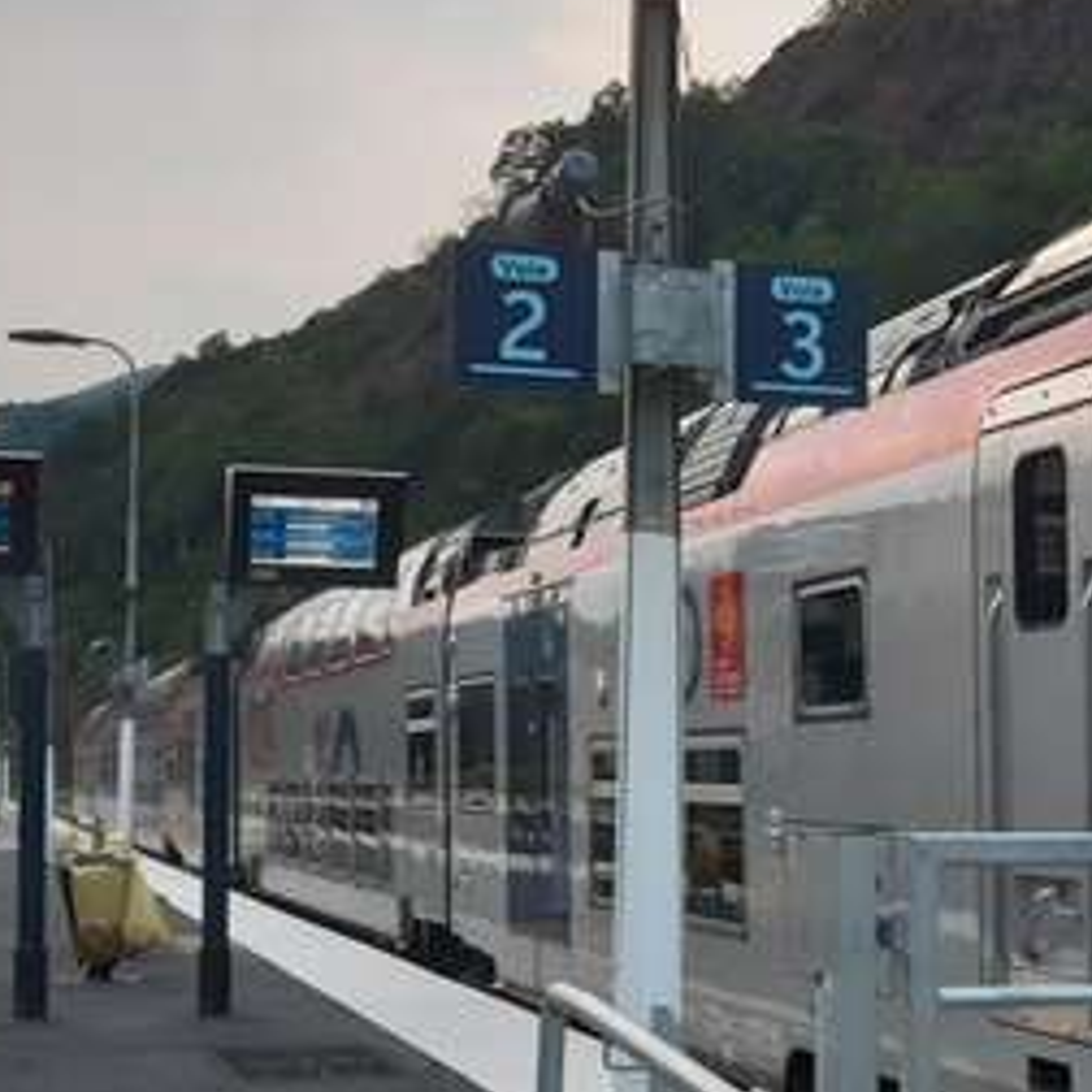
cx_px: 841
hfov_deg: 24.3
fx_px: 2498
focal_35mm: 70
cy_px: 711
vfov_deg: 24.6
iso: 80
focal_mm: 3.92
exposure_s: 1/100
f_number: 1.7
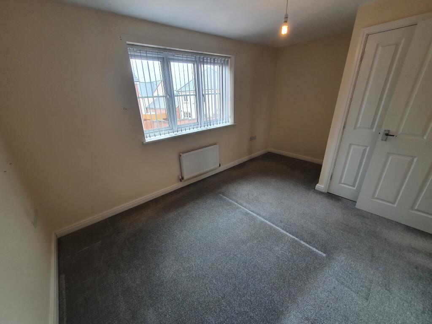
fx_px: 162
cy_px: 162
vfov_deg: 89.9
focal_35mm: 13
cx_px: 216
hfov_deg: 106.2
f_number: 2.2
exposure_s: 1/50
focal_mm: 1.8
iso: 80
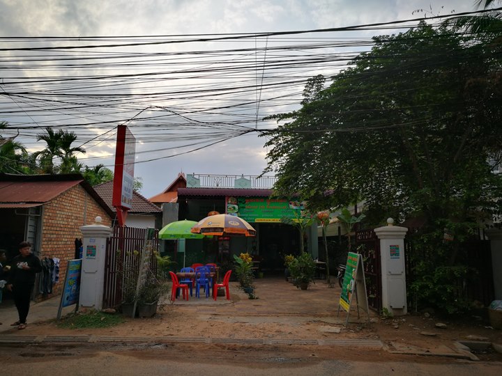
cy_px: 188
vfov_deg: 51.4
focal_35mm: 27
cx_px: 251
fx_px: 392
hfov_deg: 65.3
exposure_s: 1/417
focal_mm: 4.5
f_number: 2.2
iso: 50
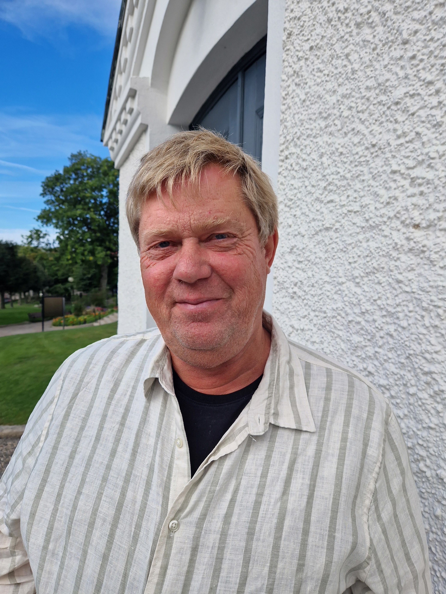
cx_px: 223
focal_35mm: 23
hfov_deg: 58.9
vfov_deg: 73.9
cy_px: 297
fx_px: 395
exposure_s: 1/1104
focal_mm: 5.4
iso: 50
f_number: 1.8
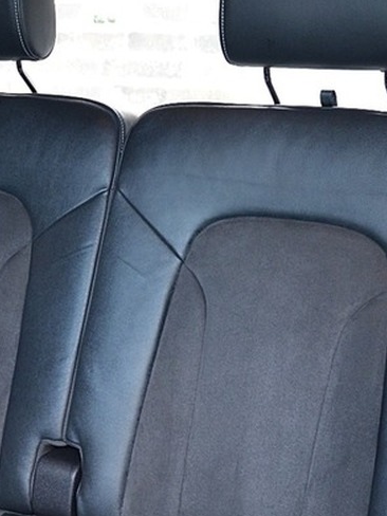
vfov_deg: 28.4
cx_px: 82
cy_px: 327
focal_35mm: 68
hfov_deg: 21.4
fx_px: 1014
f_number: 3.5
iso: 720
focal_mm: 18
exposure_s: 1/60
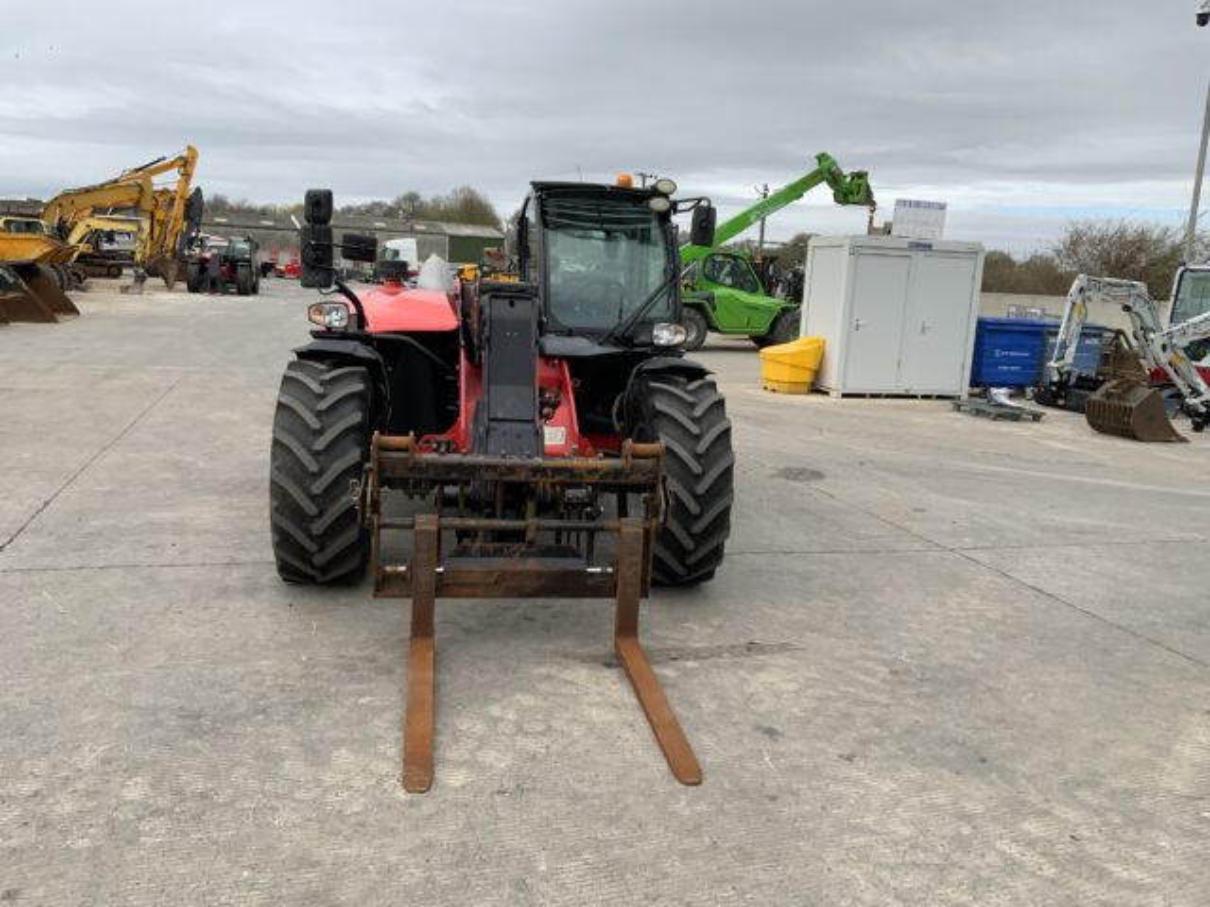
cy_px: 454
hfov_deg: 61.7
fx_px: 1014
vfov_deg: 48.2
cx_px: 605
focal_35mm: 29
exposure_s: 1/1534
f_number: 1.8
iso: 16
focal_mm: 3
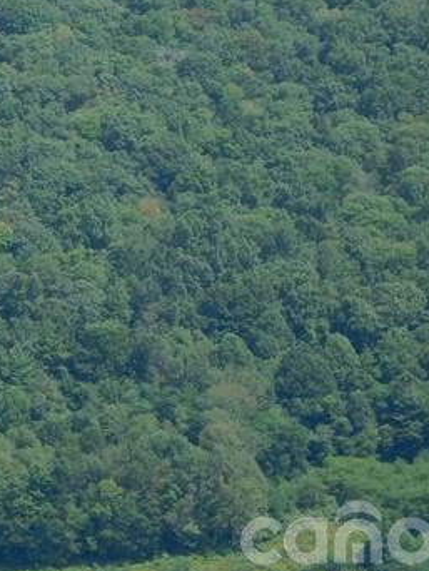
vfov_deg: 4.9
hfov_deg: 3.7
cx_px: -119
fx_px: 6618
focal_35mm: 401
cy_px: -18
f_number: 5
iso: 125
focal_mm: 23.7
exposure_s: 1/400
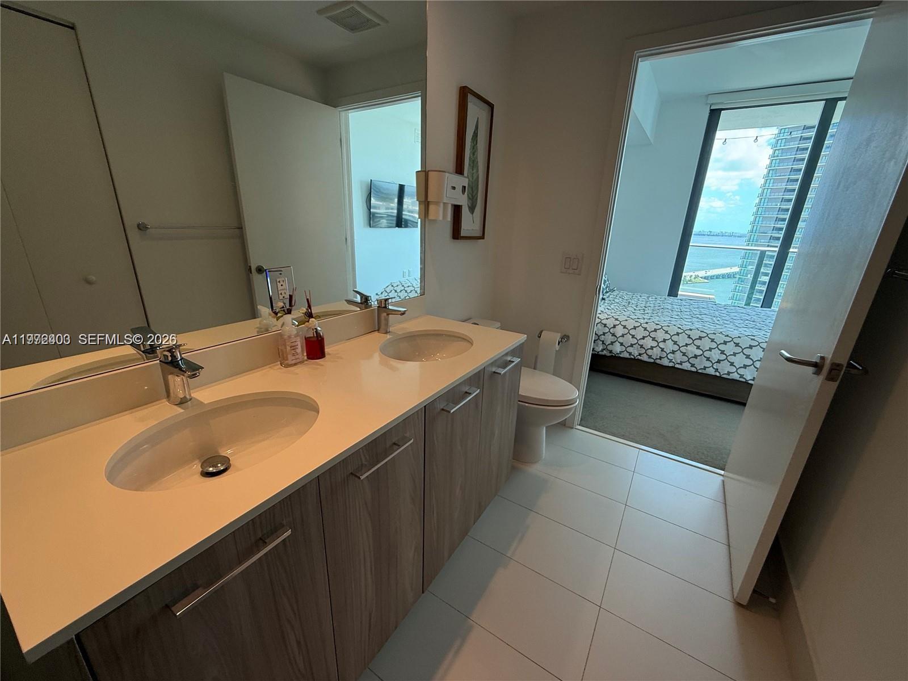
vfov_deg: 85.7
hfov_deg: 102.1
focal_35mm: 14
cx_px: 454
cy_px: 340
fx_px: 367
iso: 64
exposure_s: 1/120
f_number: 2.2
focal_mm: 2.22
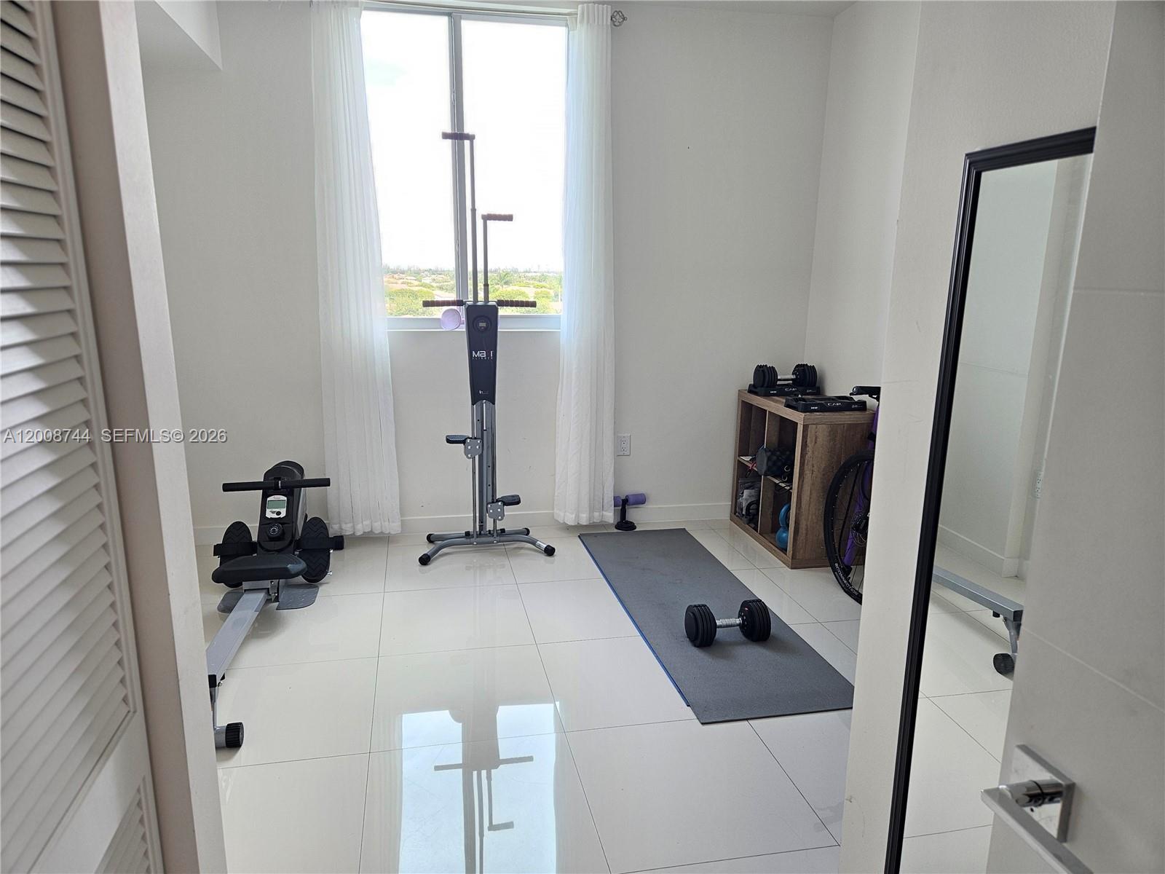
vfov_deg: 58.9
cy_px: 437
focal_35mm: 23
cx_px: 582
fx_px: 774
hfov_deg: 73.9
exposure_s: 1/120
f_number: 1.8
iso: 100
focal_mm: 5.4
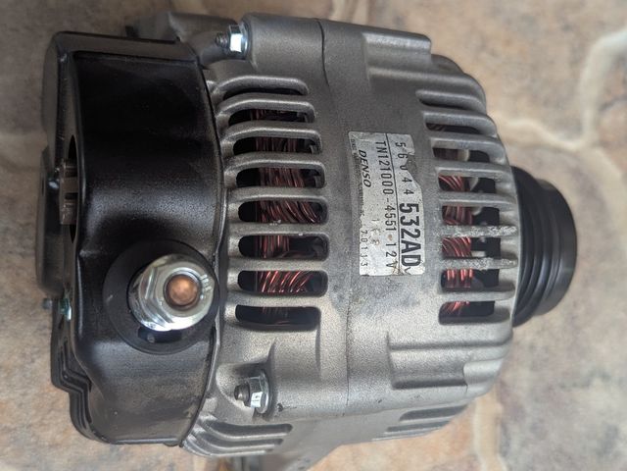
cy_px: 236
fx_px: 435
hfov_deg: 71.6
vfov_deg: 56.8
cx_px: 314
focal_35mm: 24
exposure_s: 1/189
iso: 102
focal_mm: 6.81
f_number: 1.85
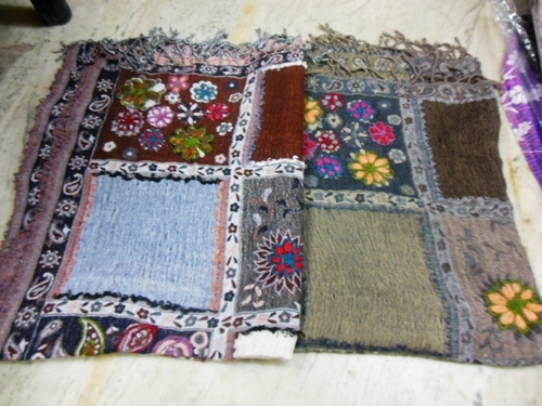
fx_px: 391
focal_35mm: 25
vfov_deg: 54.9
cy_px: 203
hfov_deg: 69.4
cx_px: 271
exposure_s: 1/6
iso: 400
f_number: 3.2
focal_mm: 4.5
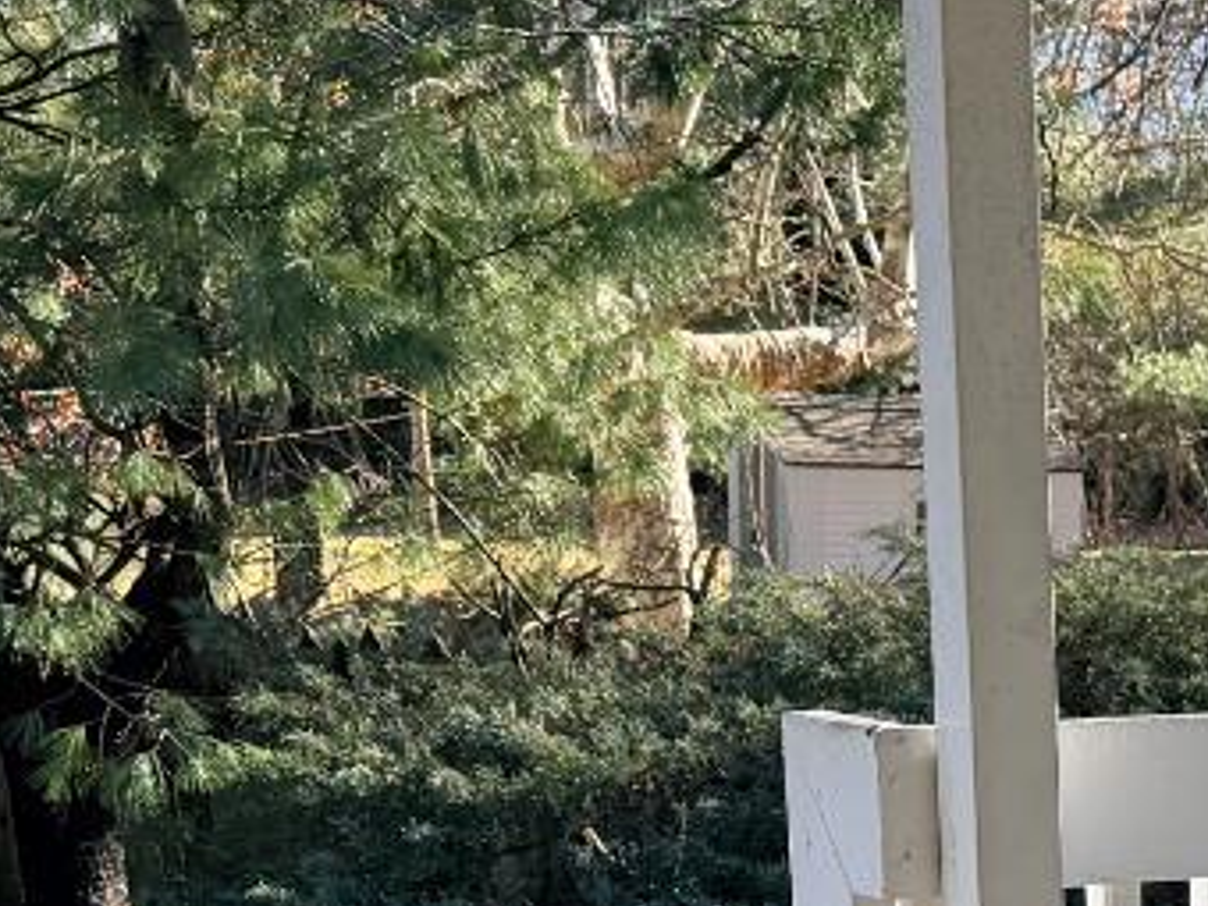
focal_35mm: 106
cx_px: 1403
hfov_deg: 17.8
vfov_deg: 13.4
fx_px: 3699
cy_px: 1196
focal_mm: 6.76
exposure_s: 1/840
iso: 100
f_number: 1.78
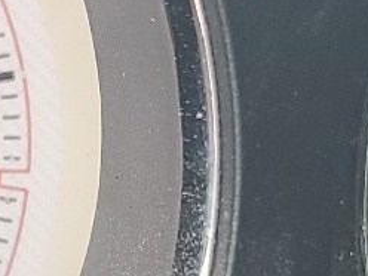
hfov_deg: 11.8
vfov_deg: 8.8
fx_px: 1786
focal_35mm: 168
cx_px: 172
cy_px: 194
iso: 66
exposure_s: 1/120
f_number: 1.5
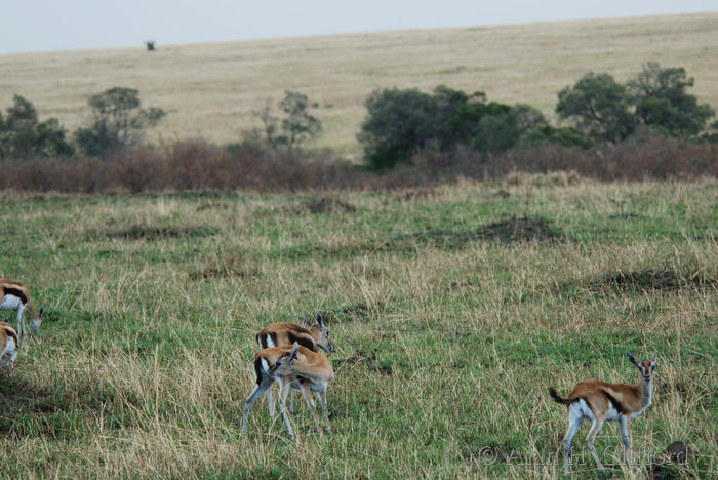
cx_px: 359
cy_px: 240
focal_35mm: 225
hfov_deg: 9.1
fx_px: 4491
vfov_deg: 6.1
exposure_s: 1/100
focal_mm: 150
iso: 160
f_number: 5
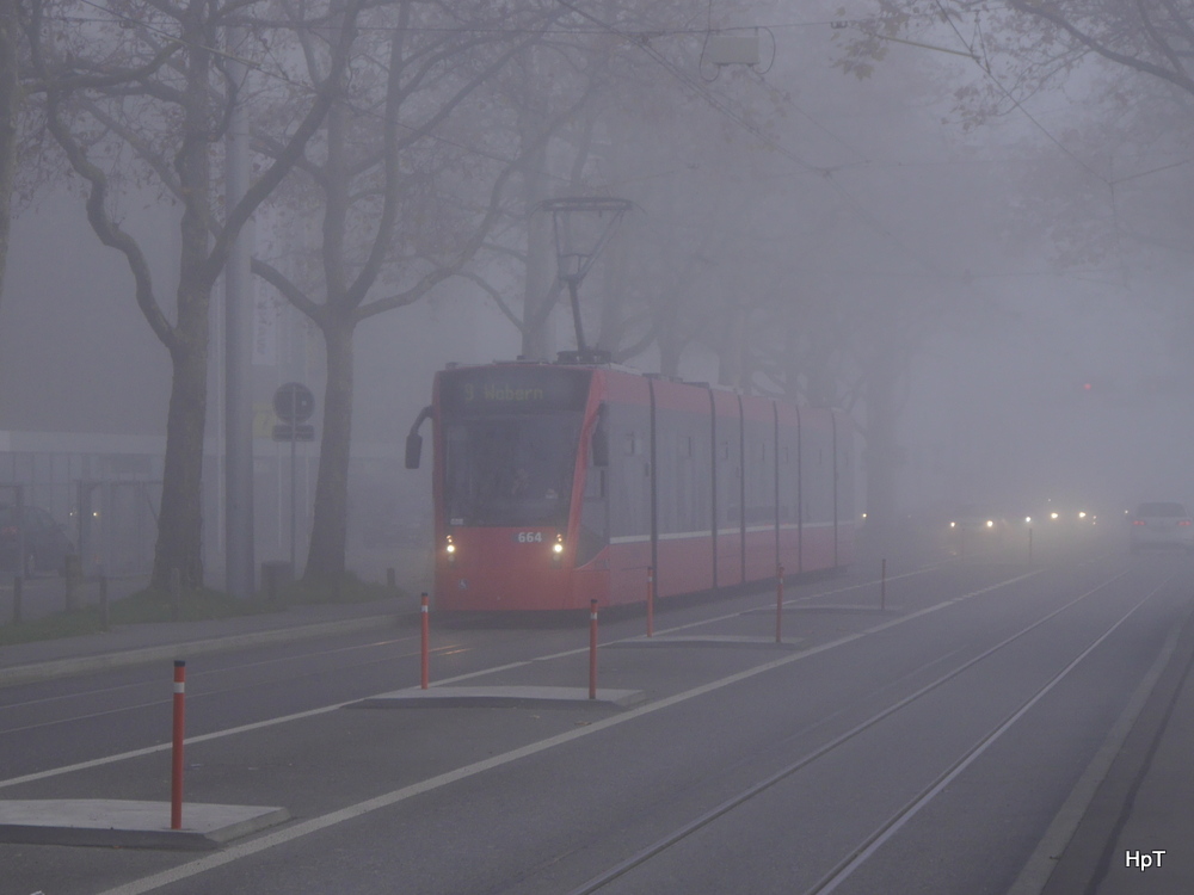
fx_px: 2897
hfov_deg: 23.3
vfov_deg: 17.6
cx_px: 597
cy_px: 448
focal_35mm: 84
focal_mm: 42
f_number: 5.6
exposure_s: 1/125
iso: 160
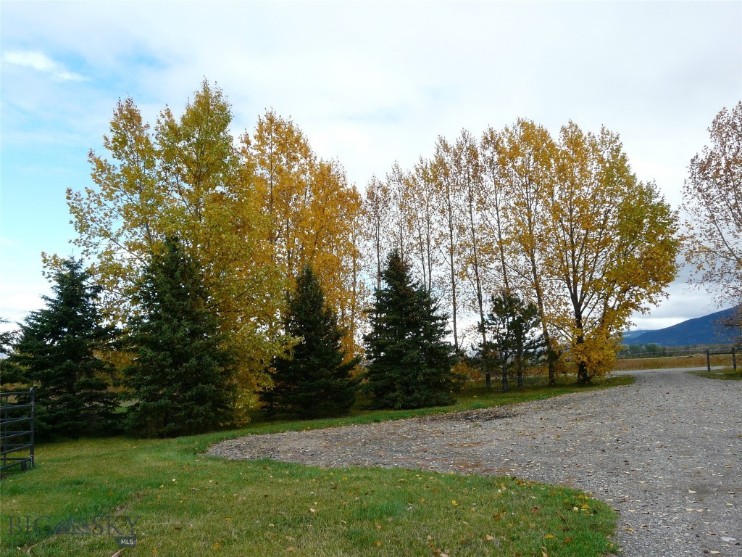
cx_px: 371
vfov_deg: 48.2
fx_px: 622
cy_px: 278
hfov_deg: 61.7
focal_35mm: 29
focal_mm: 4.7
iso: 100
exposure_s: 1/250
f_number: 5
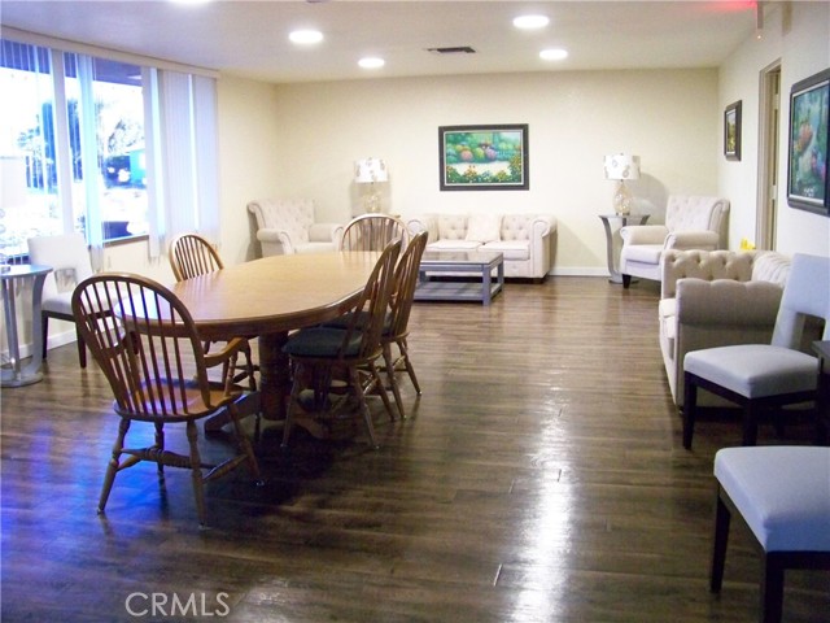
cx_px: 415
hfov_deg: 55.4
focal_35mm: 33
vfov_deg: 42.9
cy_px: 312
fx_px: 791
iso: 1000
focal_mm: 5.85
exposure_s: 1/30
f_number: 2.8
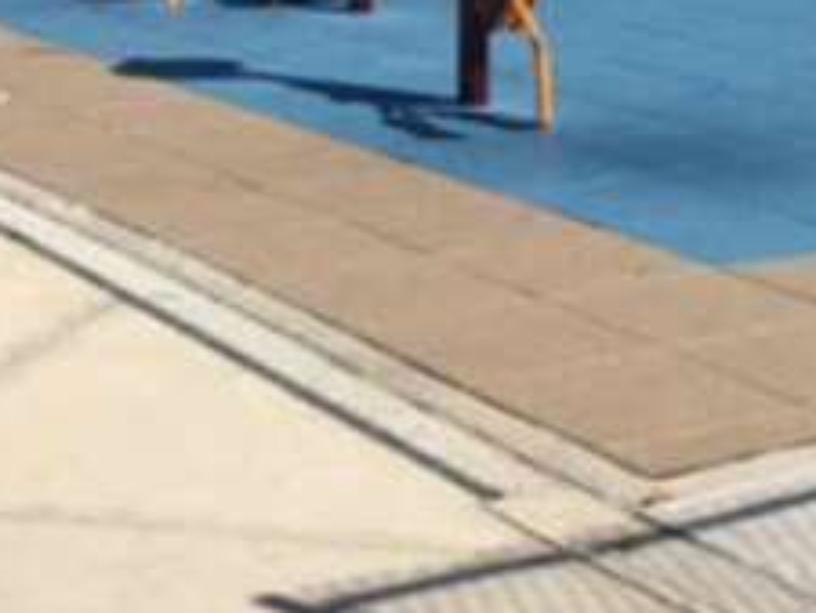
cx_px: 562
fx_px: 2429
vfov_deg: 13.7
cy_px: -229
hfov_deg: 19.0
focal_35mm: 103
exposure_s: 1/2849
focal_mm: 4.15
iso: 25
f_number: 2.2
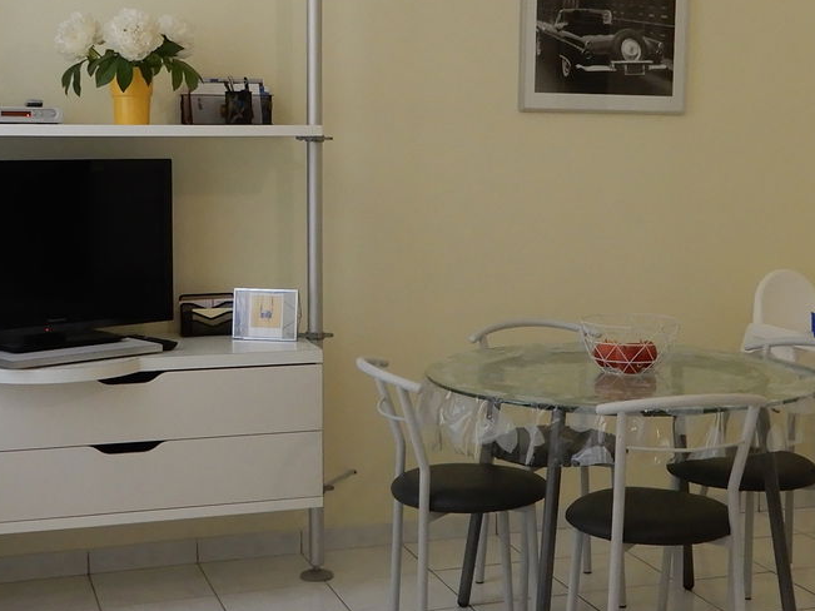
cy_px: 263
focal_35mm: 59
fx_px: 1389
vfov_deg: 24.8
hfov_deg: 32.7
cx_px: 444
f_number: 3.4
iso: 200
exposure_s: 1/30
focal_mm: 4.3
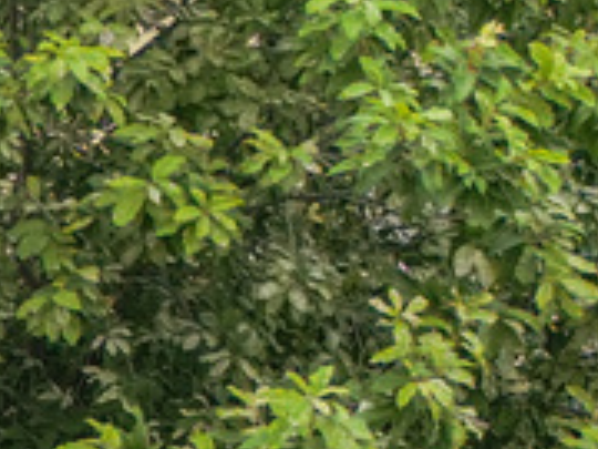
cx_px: -1518
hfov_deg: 7.9
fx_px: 3317
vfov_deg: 7.7
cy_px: 163
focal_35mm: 192
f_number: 1.7
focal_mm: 6.72
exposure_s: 1/1600
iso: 110
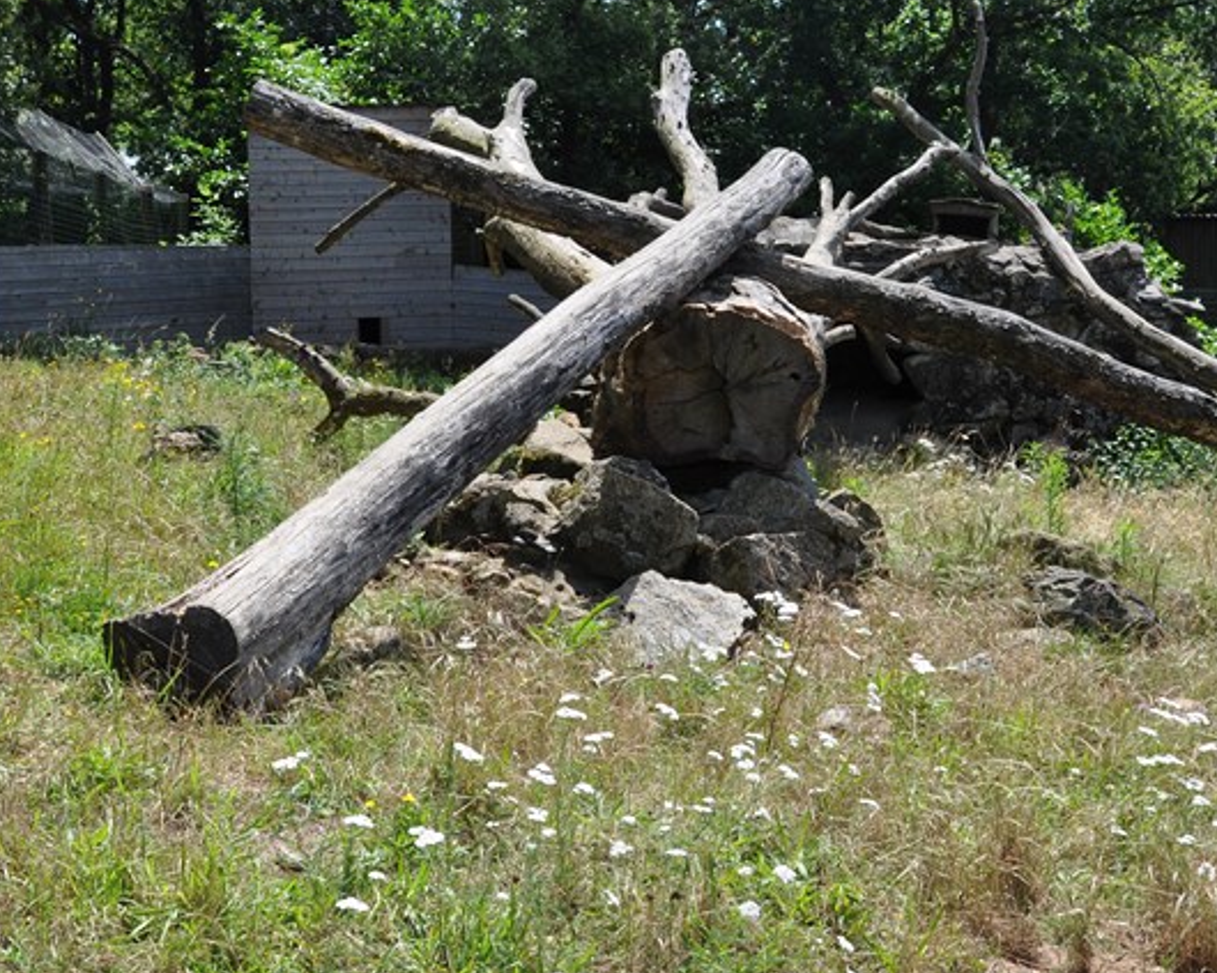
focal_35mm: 49
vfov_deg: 30.7
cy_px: 377
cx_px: 683
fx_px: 1765
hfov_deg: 38.0
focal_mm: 18
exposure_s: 1/125
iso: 200
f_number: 11
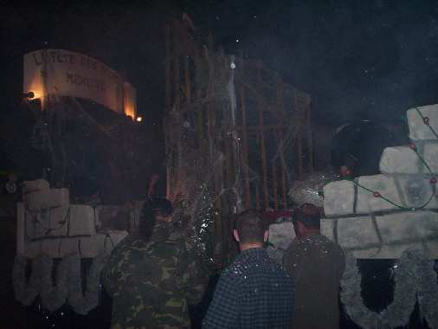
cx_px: 219
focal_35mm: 38
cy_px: 164
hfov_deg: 49.0
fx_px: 481
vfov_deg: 37.8
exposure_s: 1/60
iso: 140
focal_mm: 4.99
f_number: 4.5
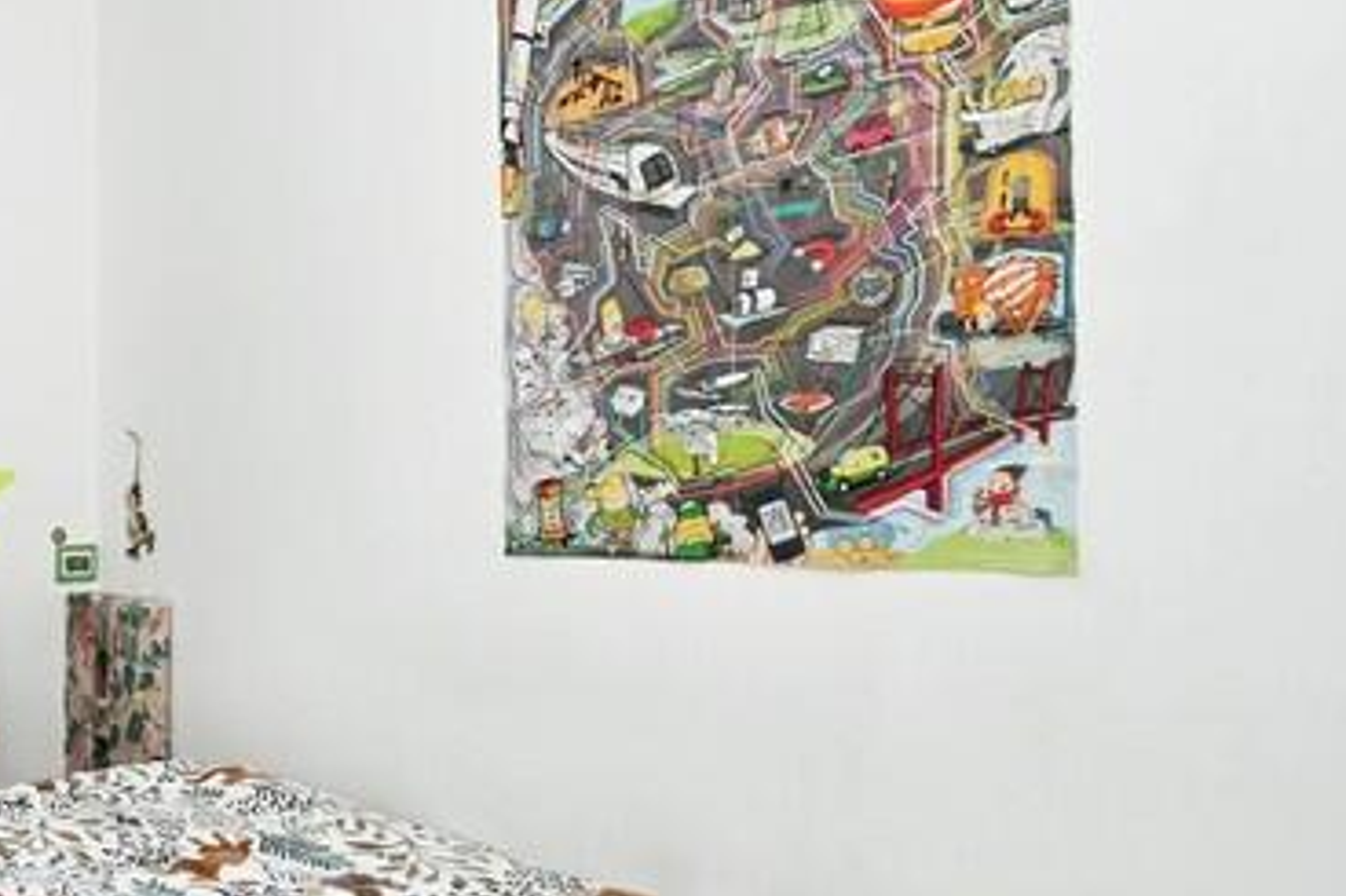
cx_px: -44
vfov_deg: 34.1
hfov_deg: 41.9
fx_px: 1457
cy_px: 510
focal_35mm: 39
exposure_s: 1/60
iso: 100
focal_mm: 14
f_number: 4
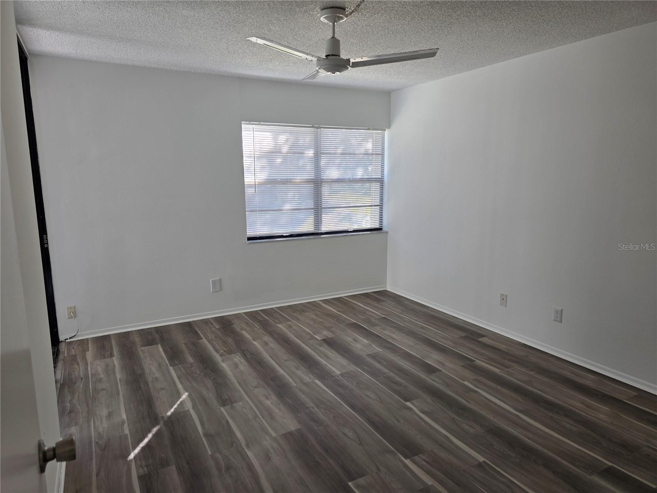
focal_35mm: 23
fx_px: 437
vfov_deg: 58.9
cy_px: 246
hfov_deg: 73.9
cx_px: 328
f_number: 1.7
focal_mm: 6.3
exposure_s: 1/120
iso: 50
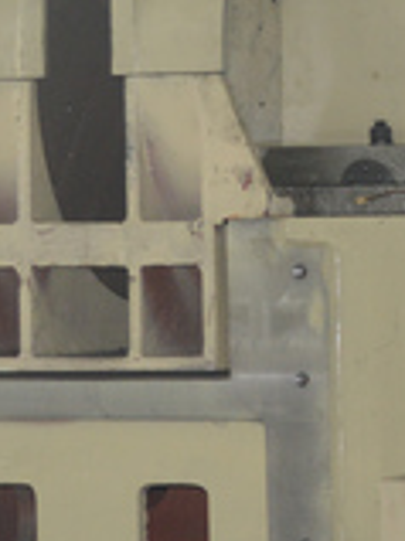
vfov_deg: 8.5
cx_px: 722
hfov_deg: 6.3
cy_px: 238
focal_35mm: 232
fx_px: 3624
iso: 400
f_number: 4.8
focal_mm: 32
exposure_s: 1/60
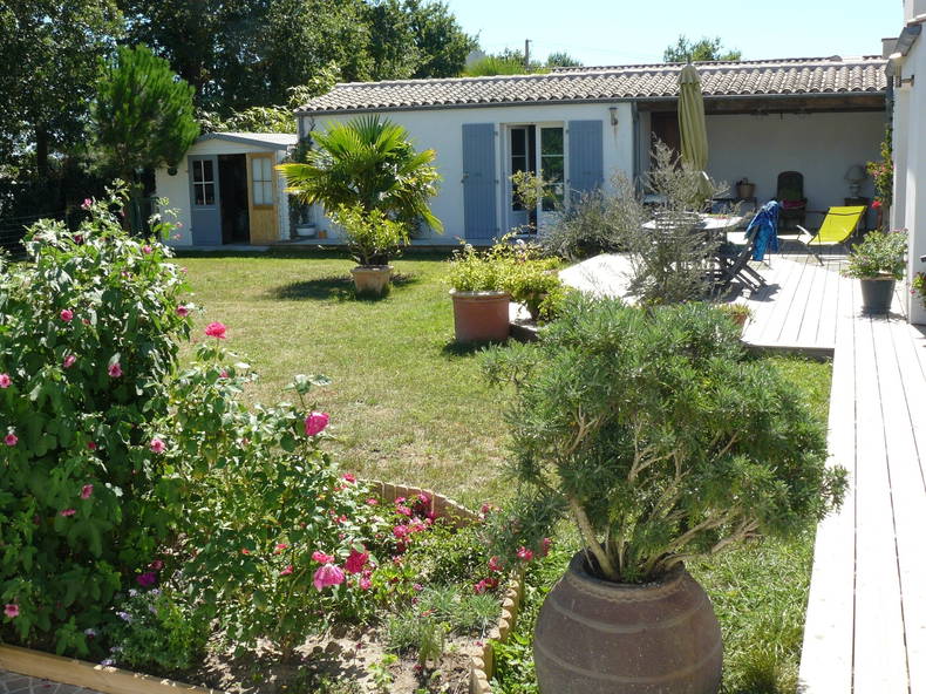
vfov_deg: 38.6
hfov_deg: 50.2
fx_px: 989
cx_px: 463
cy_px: 347
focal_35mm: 37
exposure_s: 1/200
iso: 100
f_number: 5.6
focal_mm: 6
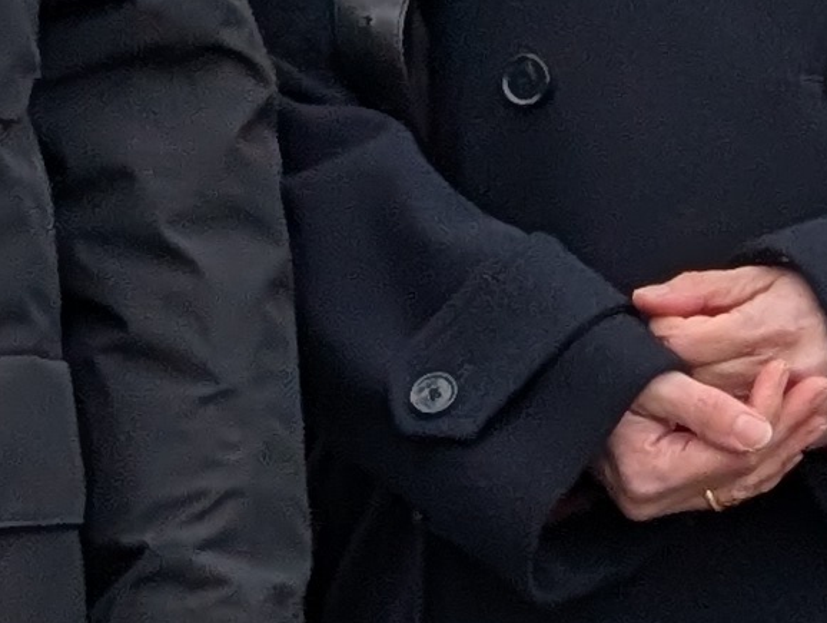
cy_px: 315
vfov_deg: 4.3
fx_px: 8276
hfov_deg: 5.5
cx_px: 2025
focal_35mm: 346
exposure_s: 1/108
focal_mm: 6.9
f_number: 1.68
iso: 31
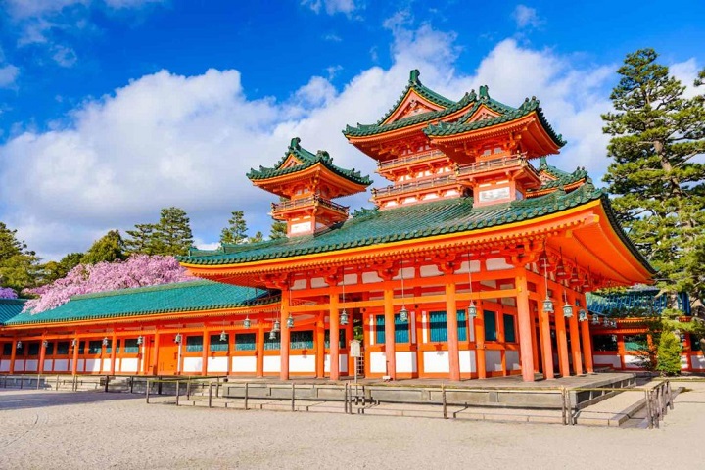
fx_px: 568
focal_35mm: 29
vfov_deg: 45.0
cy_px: 235
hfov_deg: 63.7
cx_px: 352
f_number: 5.6
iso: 200
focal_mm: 29
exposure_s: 1/320
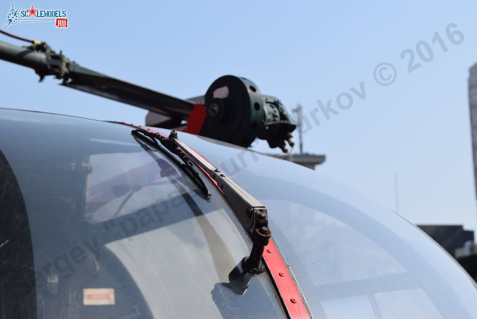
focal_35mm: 82
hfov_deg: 24.6
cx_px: 238
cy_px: 160
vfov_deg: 16.6
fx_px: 1093
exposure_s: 1/500
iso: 200
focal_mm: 55
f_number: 11
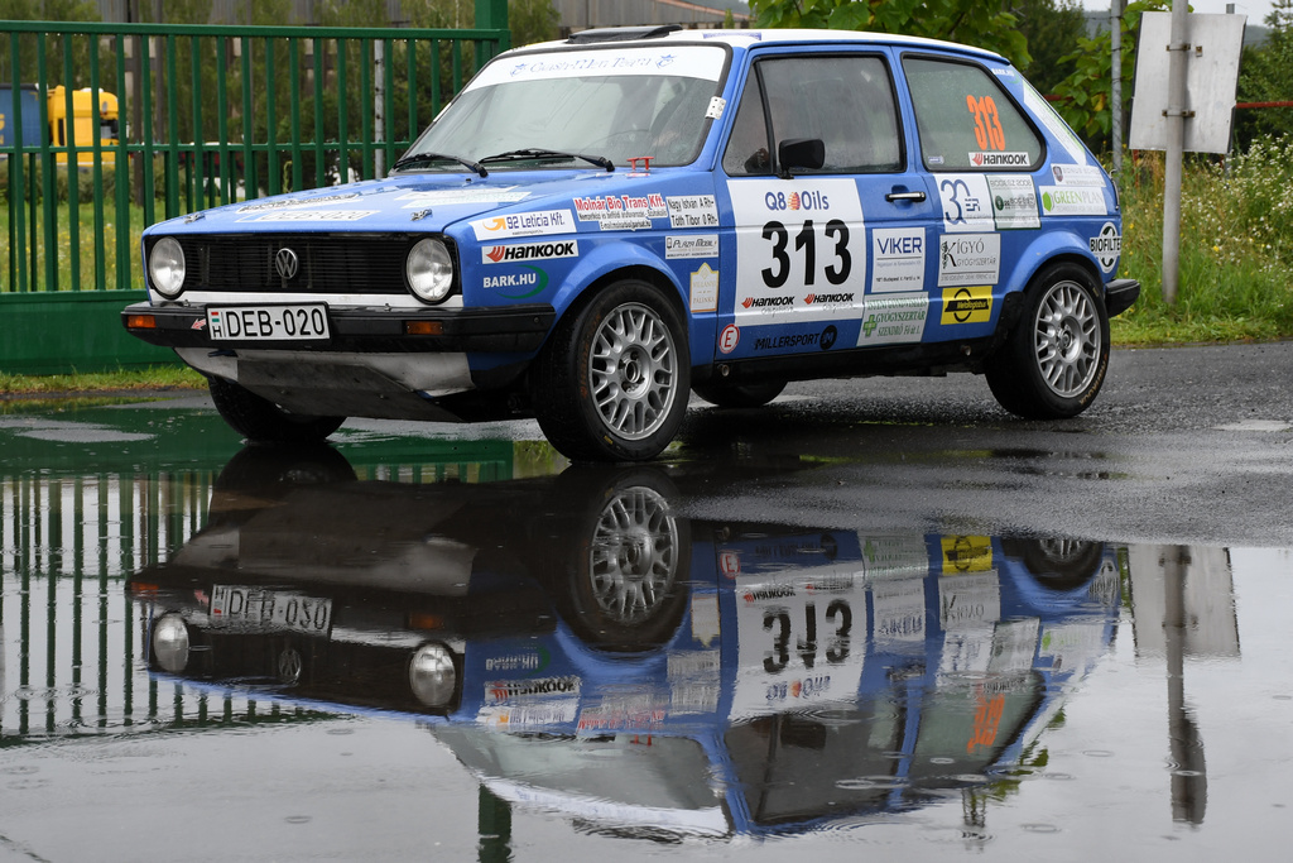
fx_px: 2425
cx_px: 646
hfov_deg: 29.9
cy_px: 432
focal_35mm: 68
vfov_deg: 20.2
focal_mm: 45
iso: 200
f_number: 7.1
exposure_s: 1/200
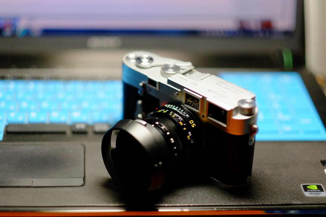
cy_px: 109
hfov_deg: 23.9
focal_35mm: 85
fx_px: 769
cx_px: 162
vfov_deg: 16.1
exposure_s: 1/1000
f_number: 1.4
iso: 1600
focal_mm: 56
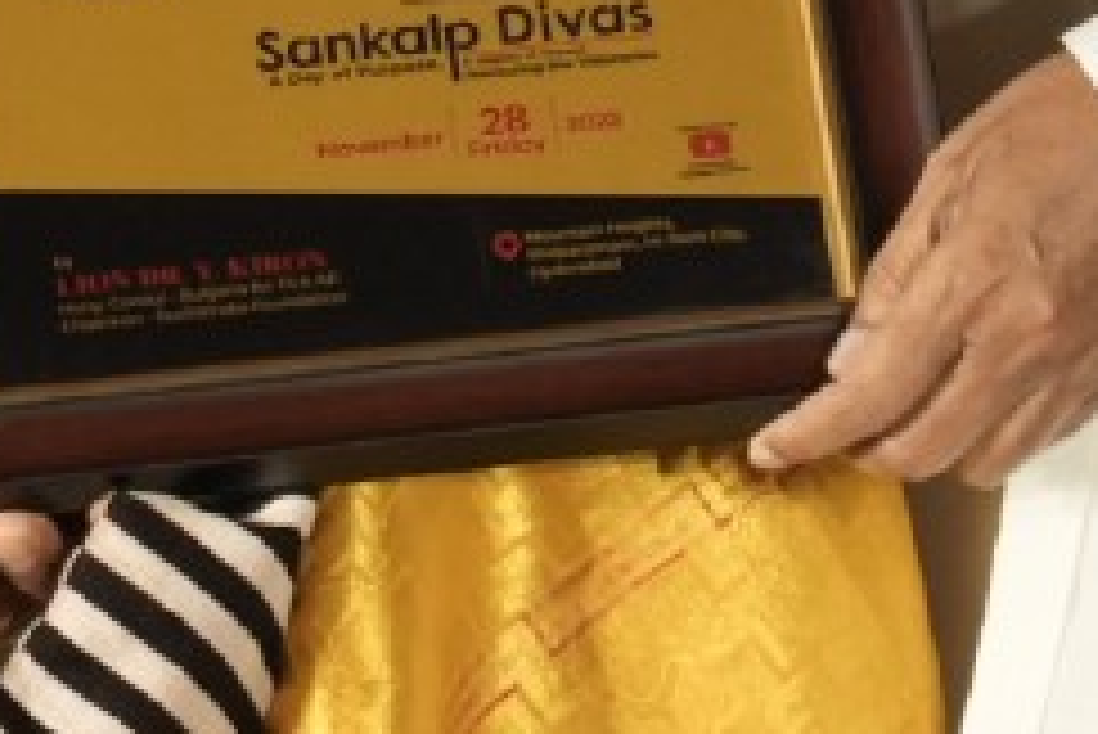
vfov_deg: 1.6
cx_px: 20
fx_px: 26244
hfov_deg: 2.4
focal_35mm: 860
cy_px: -624
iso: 800
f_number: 4
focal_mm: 100
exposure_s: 1/250
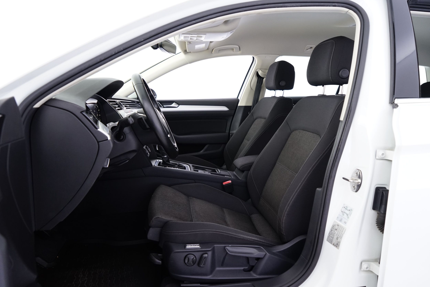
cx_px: 215
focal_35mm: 24
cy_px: 144
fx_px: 287
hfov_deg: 73.7
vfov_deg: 53.1
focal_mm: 24
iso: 1250
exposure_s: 1/8
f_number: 5
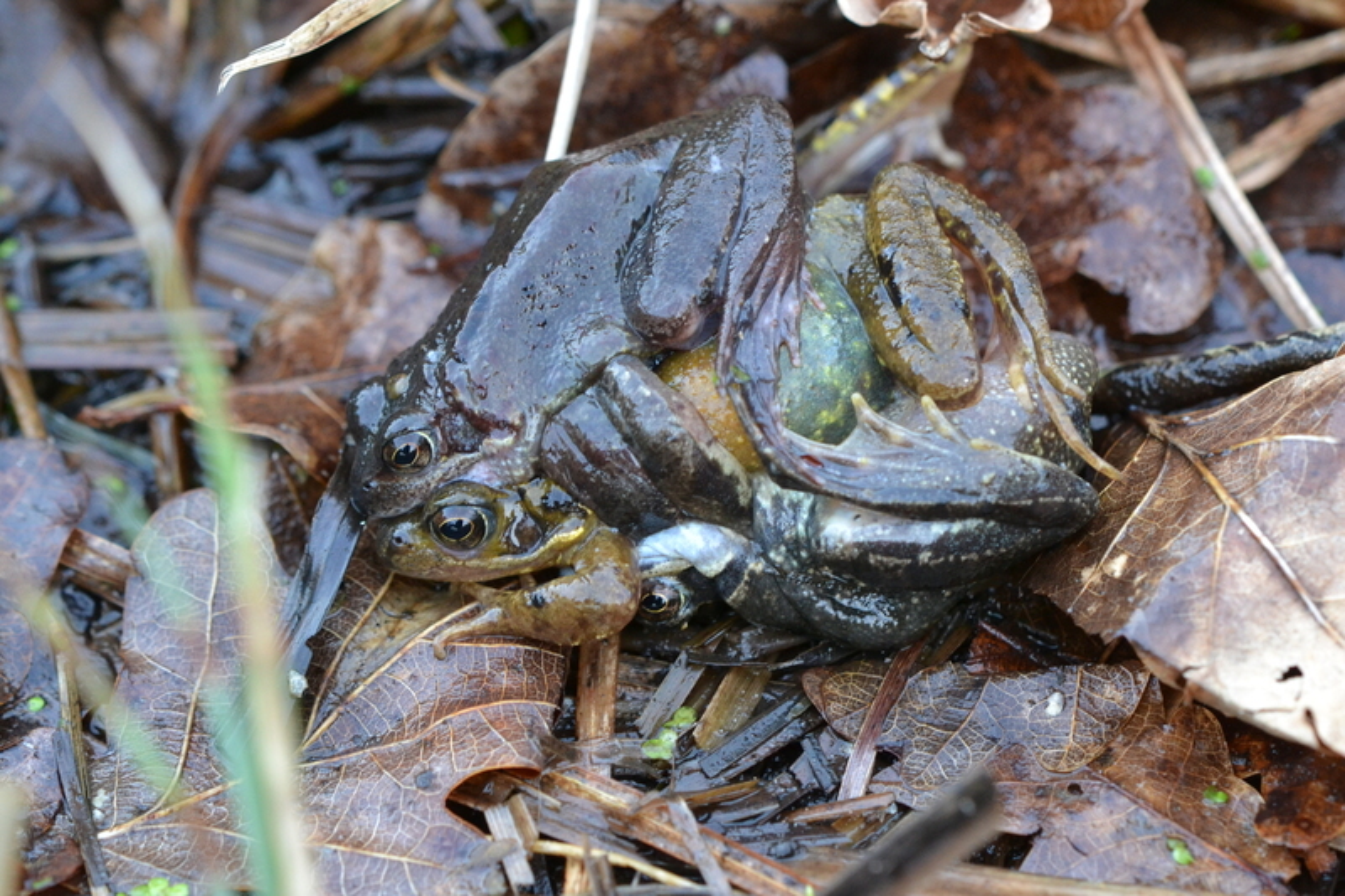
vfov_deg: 10.7
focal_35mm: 128
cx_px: 672
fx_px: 4762
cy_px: 448
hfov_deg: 16.1
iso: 1600
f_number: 6.3
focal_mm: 85
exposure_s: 1/100
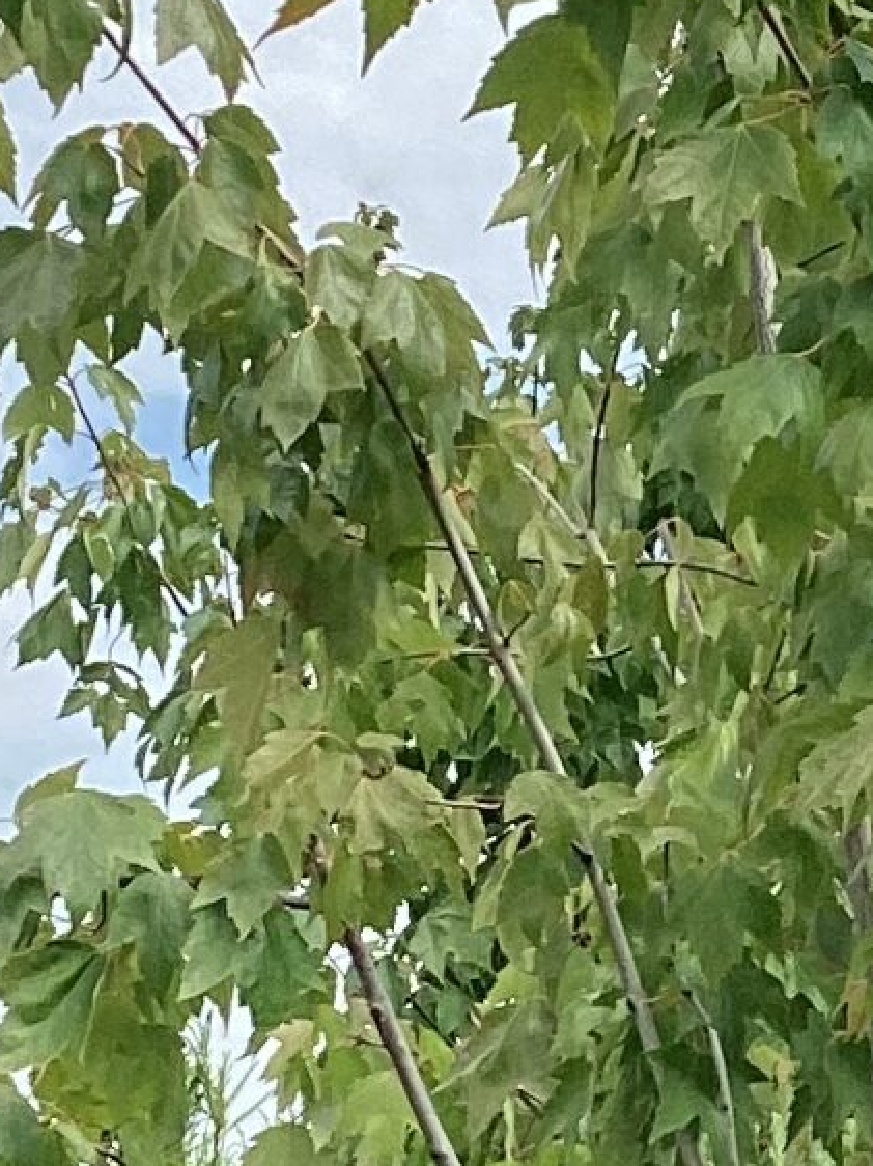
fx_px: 5351
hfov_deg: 9.2
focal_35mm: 159
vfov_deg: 12.3
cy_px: 1071
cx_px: 983
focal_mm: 3.3
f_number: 2.4
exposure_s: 1/1072
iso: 25
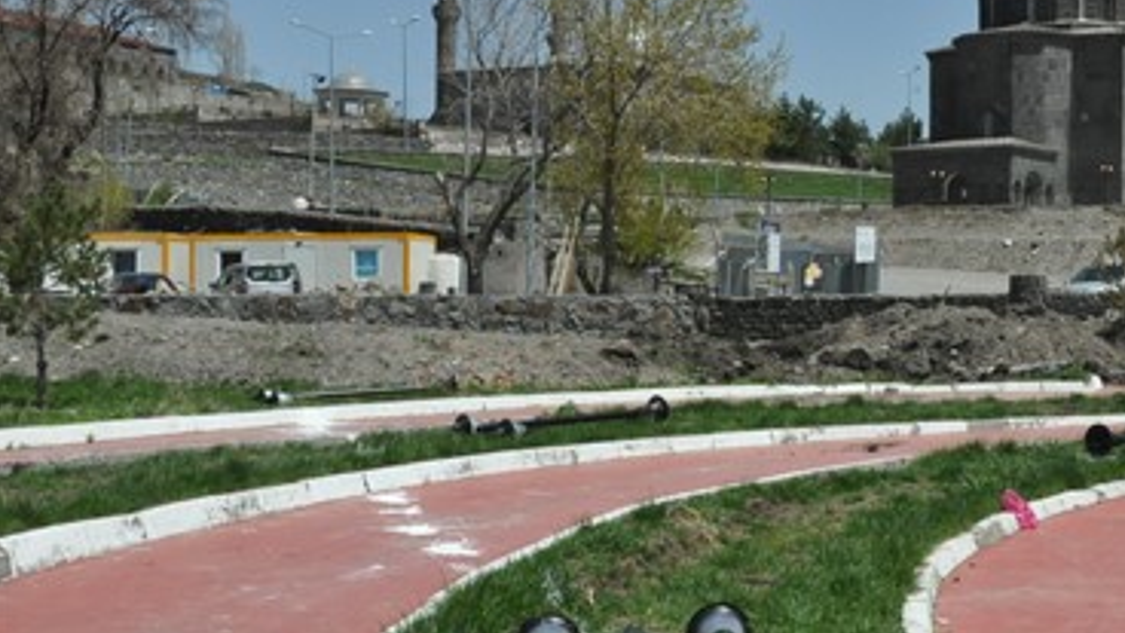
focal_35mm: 61
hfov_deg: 32.9
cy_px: 269
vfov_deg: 19.7
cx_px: 981
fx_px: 1820
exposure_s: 1/800
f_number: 14
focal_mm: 22
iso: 1000
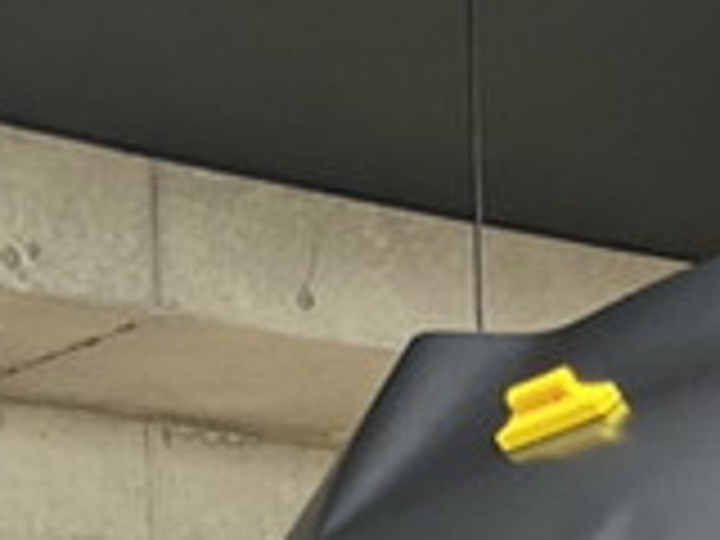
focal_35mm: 130
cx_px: 580
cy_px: 1188
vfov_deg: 10.2
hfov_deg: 15.1
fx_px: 2704
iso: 400
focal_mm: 4.25
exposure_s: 1/50
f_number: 1.8
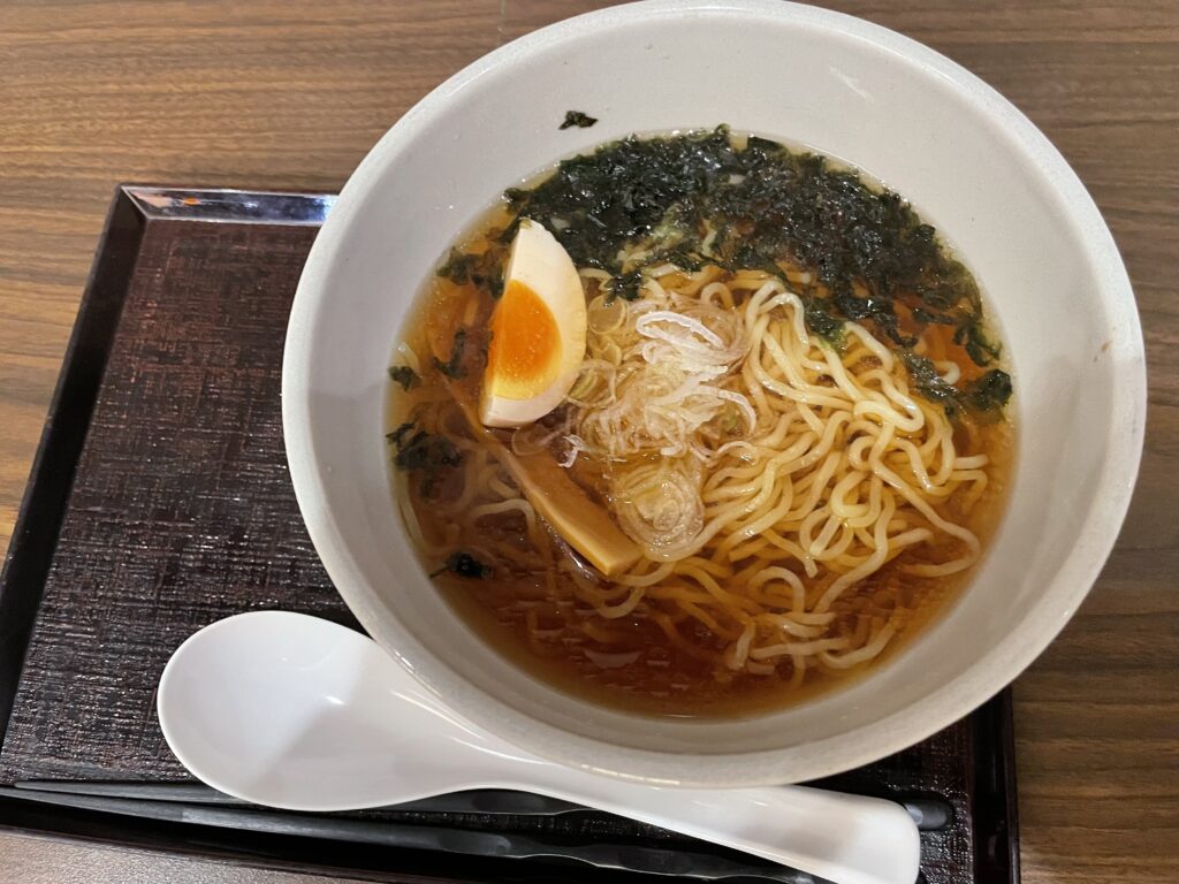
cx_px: 590
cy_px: 442
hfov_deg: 67.3
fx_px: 886
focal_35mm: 26
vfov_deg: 53.1
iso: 640
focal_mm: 4.2
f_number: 1.6
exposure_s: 1/25
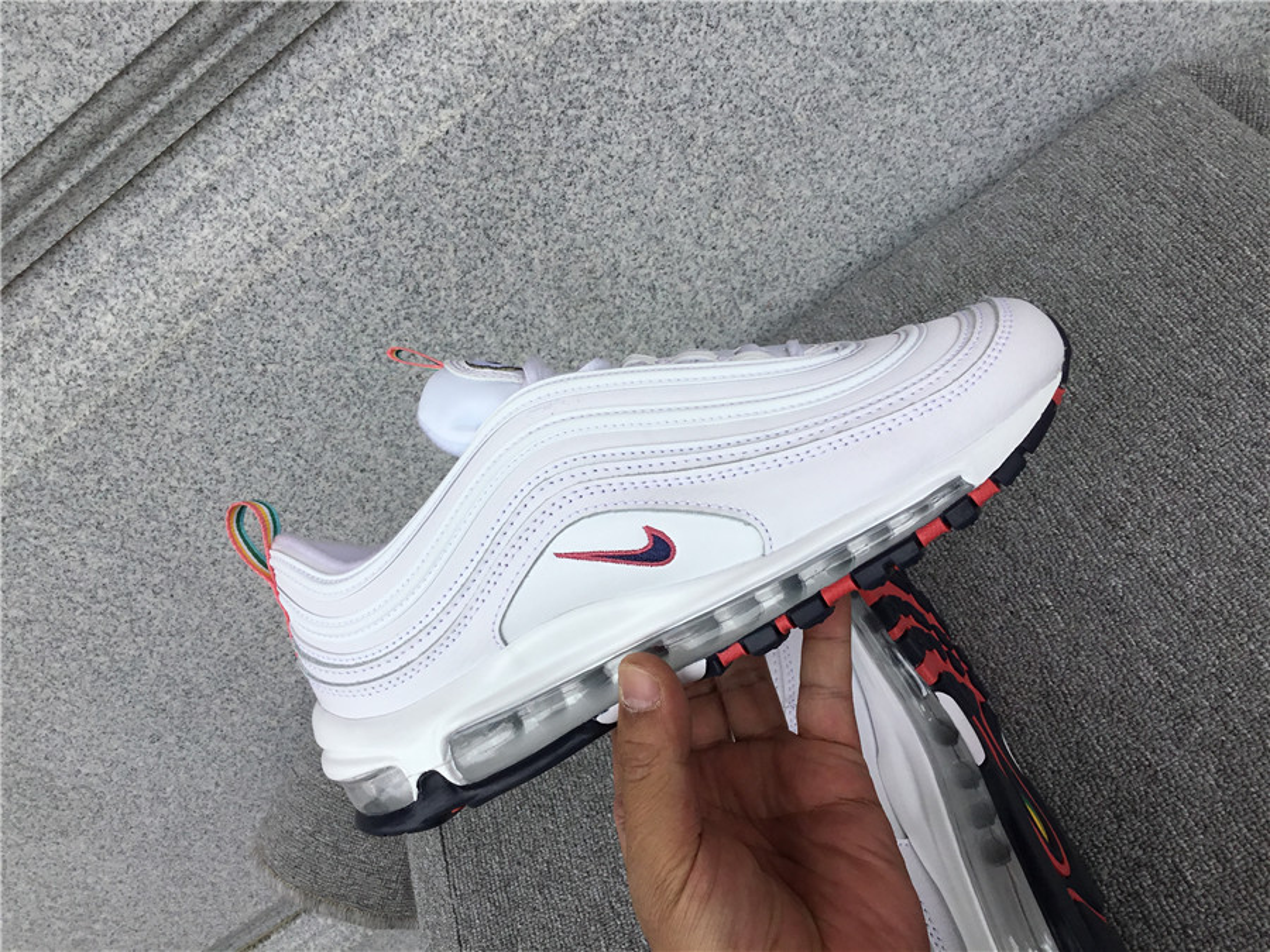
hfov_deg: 58.4
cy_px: 476
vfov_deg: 45.4
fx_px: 1137
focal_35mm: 31
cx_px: 635
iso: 25
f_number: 2.4
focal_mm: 3.3
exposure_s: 1/341
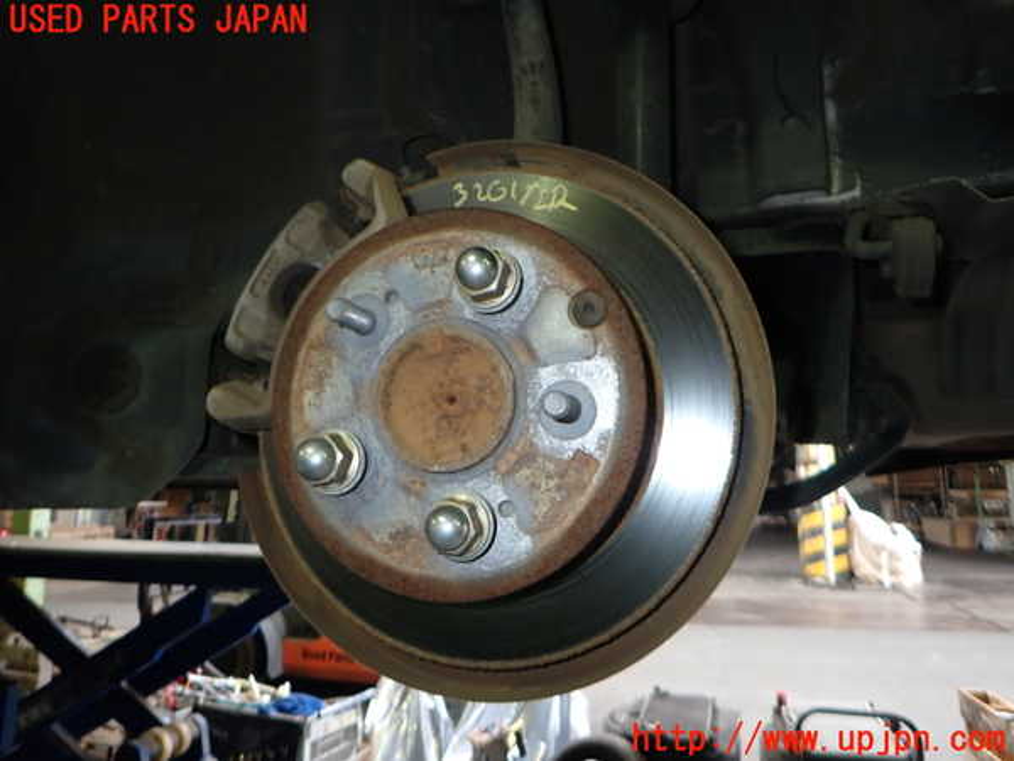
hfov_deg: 69.4
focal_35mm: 25
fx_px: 732
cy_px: 380
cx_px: 507
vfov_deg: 54.9
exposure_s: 1/30
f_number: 2
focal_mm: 4.5
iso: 200
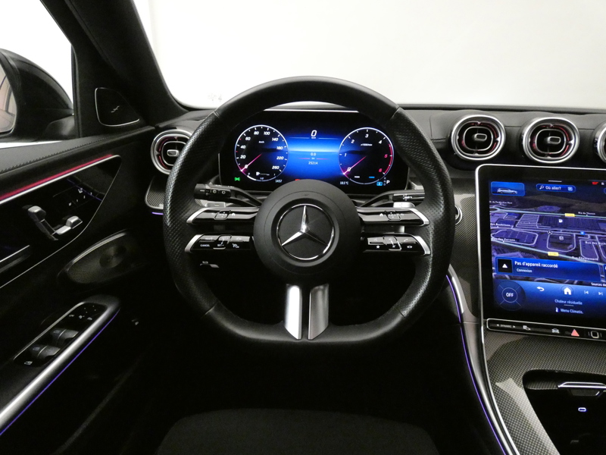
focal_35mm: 20
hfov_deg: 81.7
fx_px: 350
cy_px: 228
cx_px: 303
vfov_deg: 66.0
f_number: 2.8
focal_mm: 3.6
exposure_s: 1/50
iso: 1600
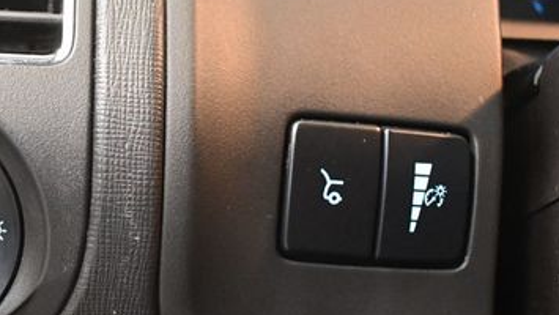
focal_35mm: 68
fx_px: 1008
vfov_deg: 17.7
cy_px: 219
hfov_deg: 30.5
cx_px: 150
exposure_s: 1/60
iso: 5600
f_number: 3.5
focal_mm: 18
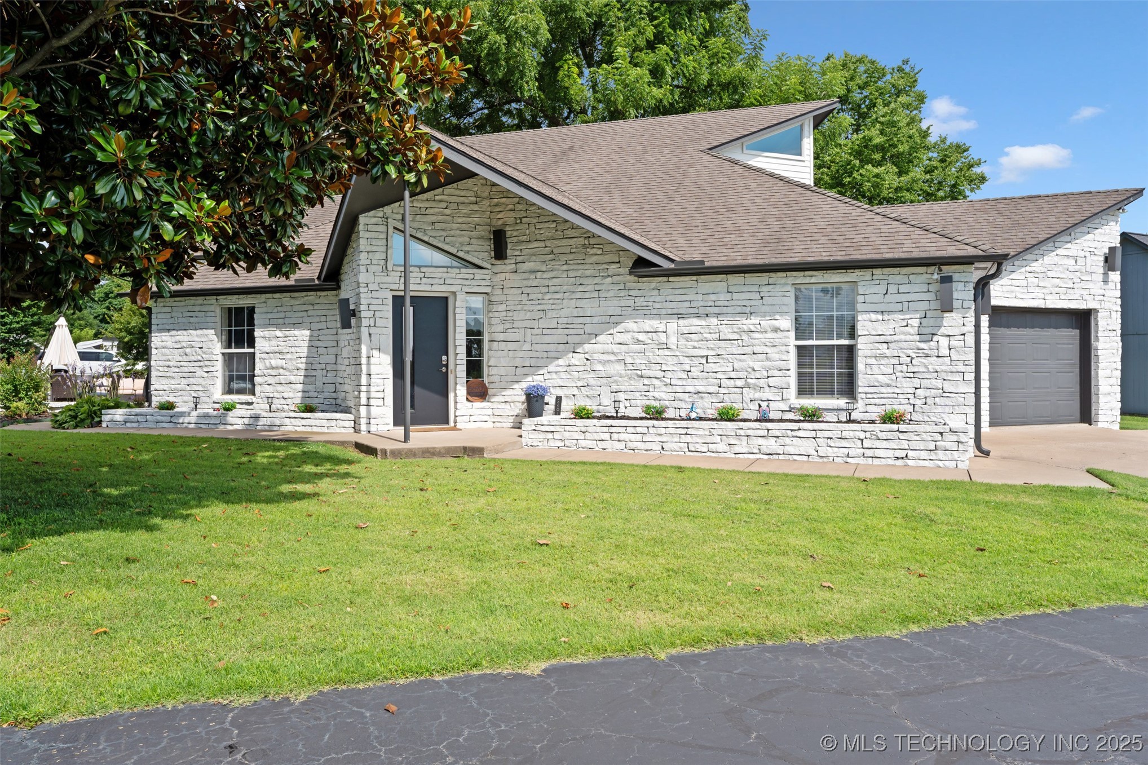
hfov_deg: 67.6
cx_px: 574
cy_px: 382
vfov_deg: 48.1
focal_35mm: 27
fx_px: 858
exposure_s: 1/640
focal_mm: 26.9
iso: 250
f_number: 9
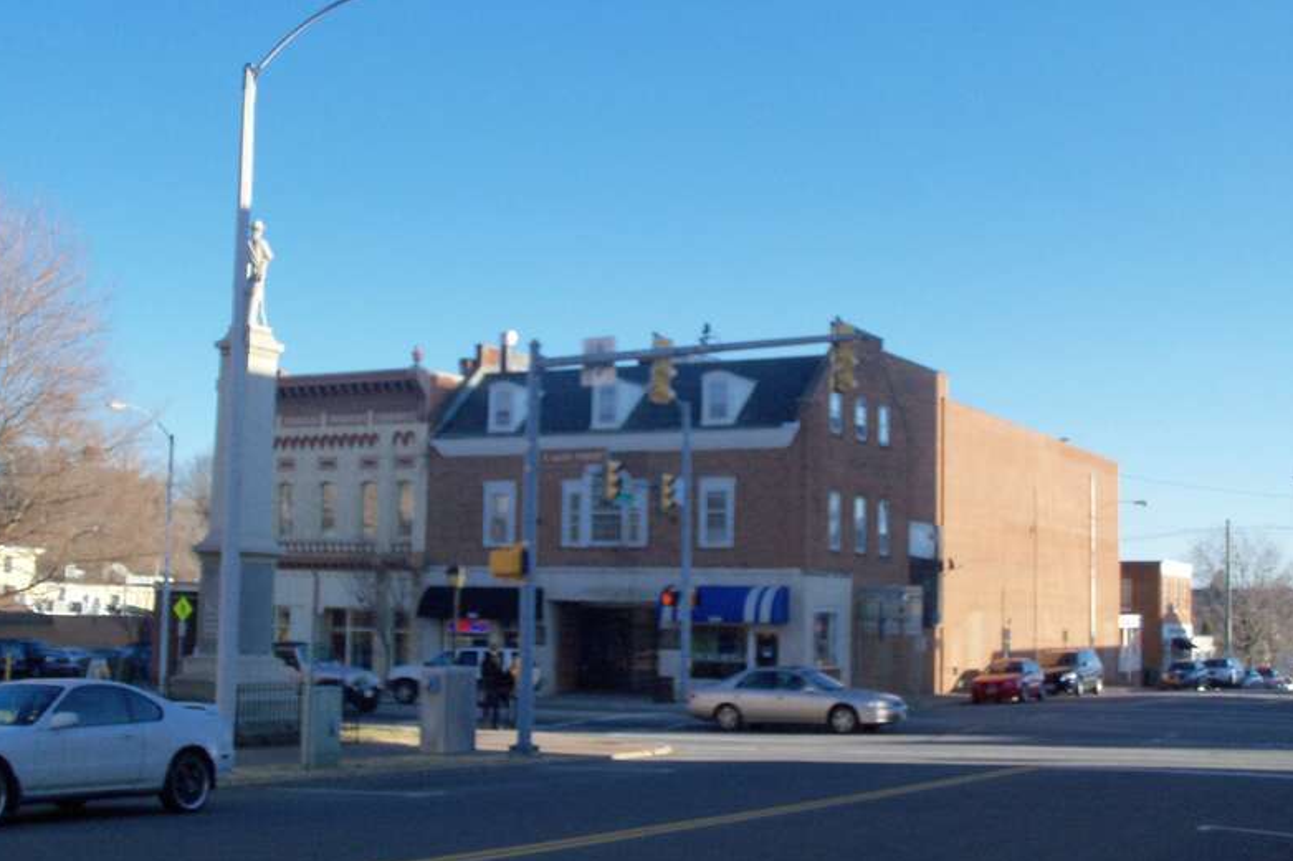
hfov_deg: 39.6
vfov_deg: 27.0
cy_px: 413
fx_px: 1795
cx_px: 642
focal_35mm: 50
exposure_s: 1/500
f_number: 3.2
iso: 160
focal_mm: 8.3
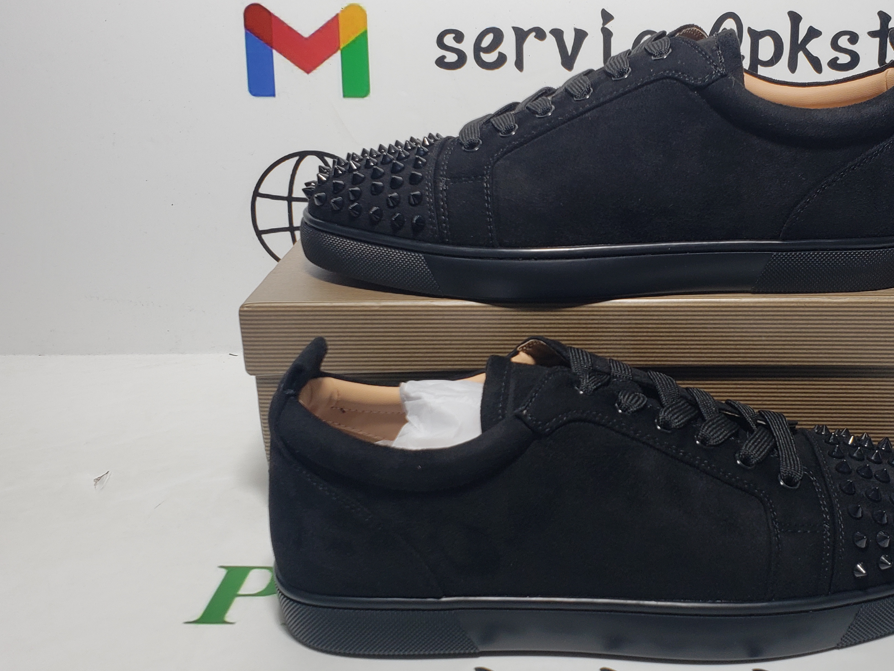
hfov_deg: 45.9
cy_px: 326
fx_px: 1033
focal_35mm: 40
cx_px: 614
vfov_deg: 36.0
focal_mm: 4.3
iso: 50
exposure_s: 1/174
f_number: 2.4
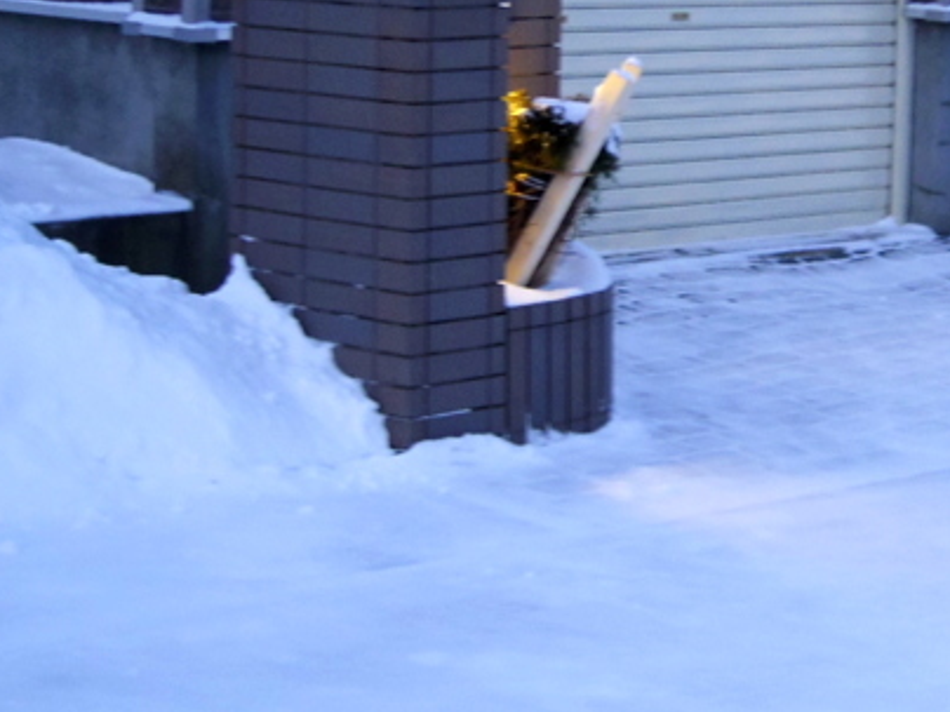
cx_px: 832
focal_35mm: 119
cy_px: 298
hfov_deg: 16.4
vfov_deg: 12.4
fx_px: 3266
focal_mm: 8.5
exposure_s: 1/13
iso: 160
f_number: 1.9
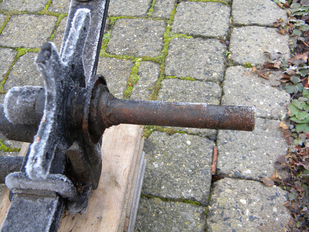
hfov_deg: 45.8
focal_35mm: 41
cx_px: 154
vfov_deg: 35.1
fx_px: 366
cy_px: 116
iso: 183
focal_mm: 7.3
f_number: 3.8
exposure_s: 1/60
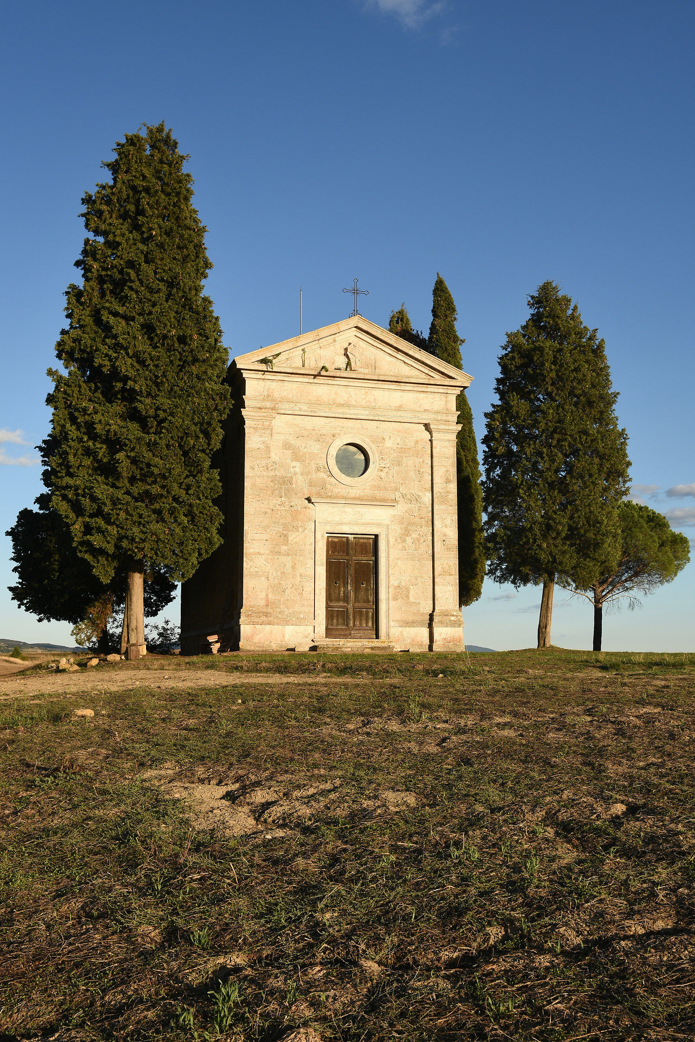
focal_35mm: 36
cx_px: 348
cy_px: 521
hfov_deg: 36.9
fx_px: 1042
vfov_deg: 53.1
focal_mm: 24
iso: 100
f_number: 8
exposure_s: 1/250
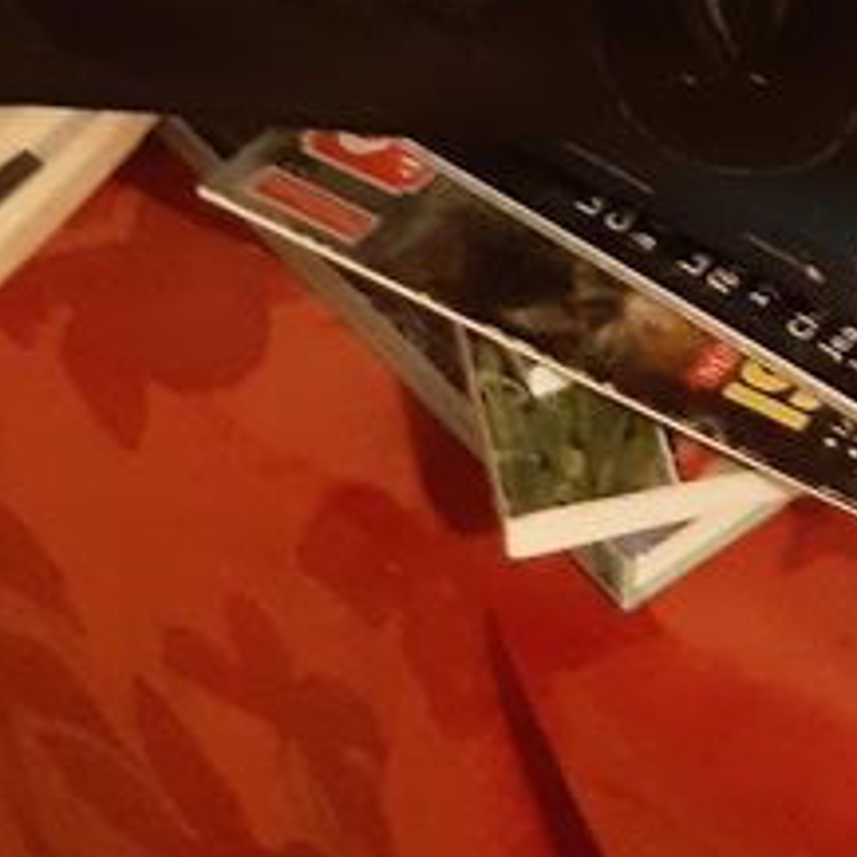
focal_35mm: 106
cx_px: 525
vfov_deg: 15.9
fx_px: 2969
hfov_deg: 16.4
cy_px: -103
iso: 500
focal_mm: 3.92
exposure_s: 1/10
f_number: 1.7
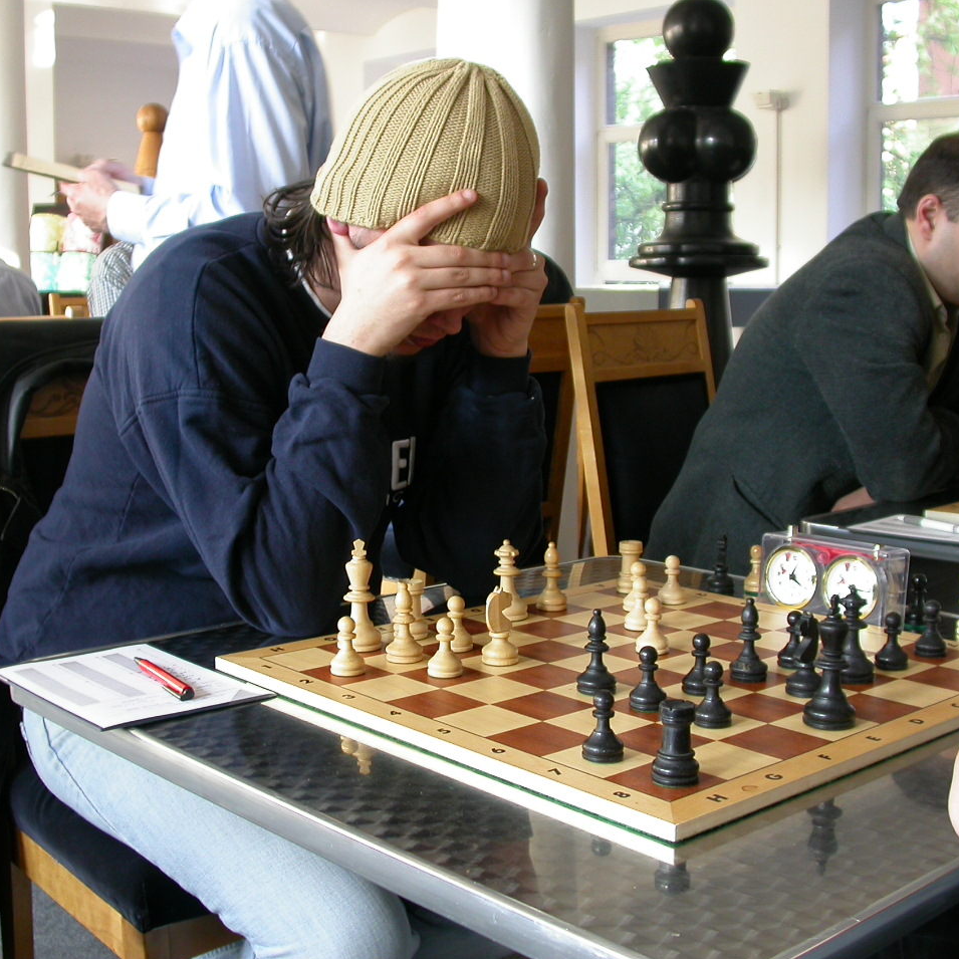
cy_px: 480
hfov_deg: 37.5
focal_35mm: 45
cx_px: 438
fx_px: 1410
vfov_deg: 37.6
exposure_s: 1/17.5
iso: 100
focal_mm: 7.85
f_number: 2.6
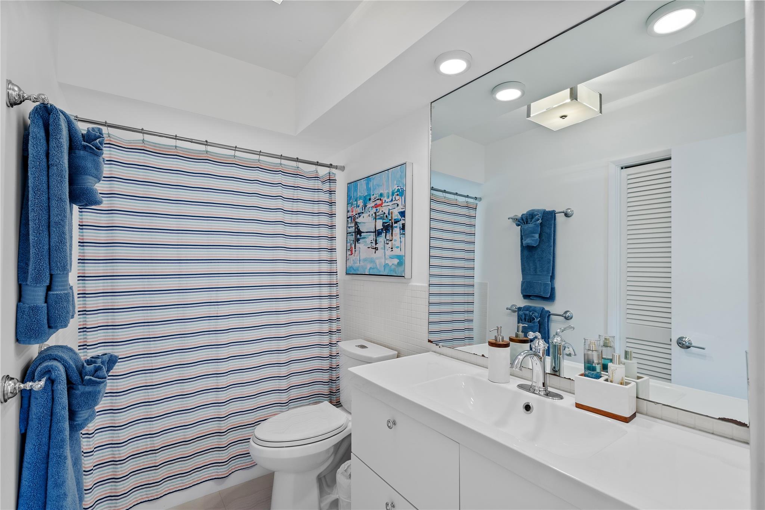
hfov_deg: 96.7
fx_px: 340
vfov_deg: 73.7
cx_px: 382
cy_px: 255
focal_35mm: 16
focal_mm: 16
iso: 100
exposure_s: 1.6
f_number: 9
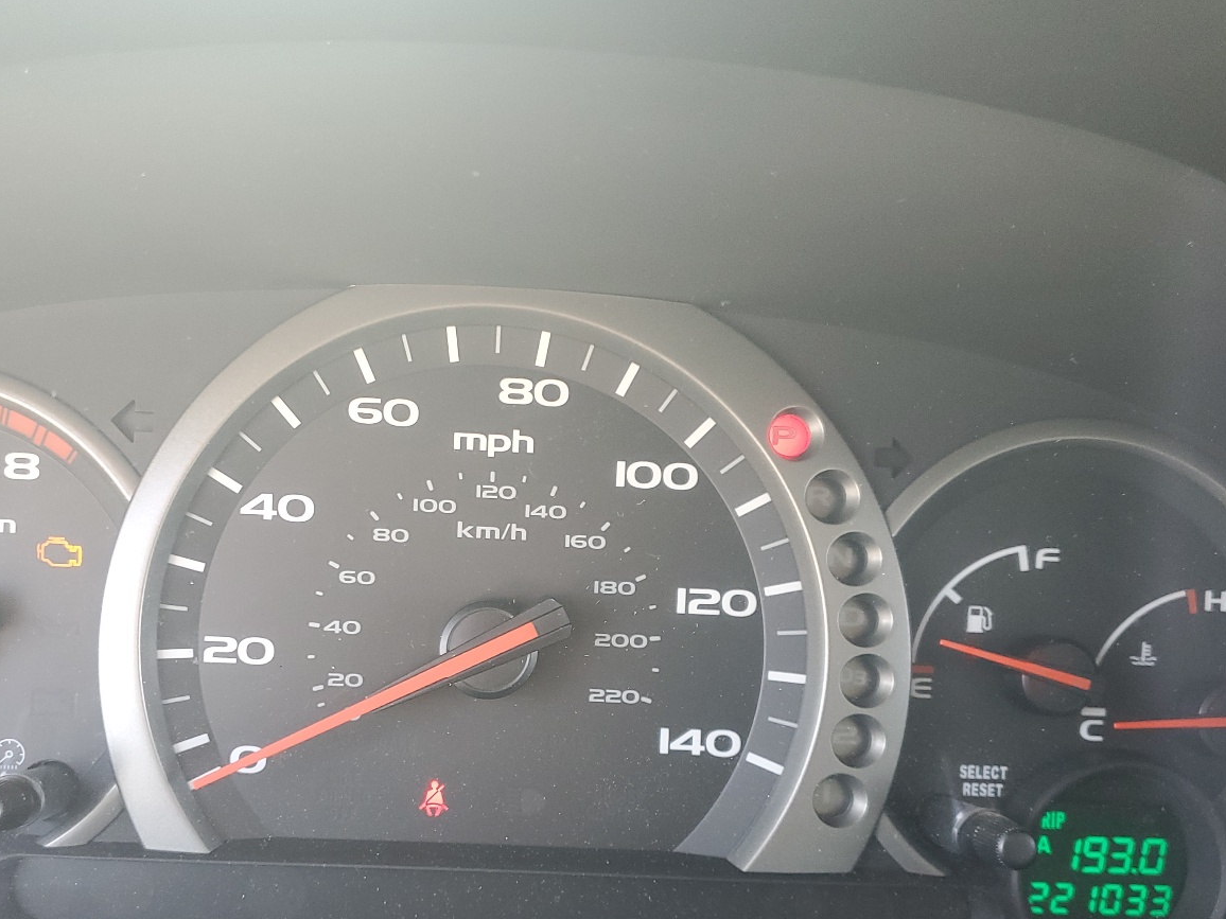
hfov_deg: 50.9
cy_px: 614
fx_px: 1275
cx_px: 466
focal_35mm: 36
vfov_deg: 39.2
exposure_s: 1/60.2
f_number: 1.5
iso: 88
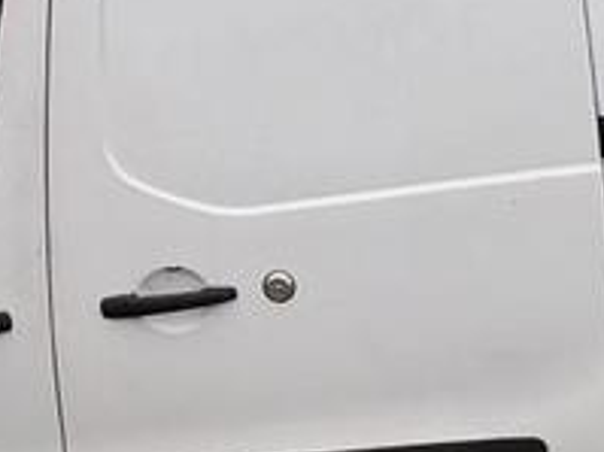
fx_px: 1099
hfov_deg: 30.7
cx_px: 322
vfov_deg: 23.2
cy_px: 173
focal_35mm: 63
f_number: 2.2
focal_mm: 2.22
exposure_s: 1/189
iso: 40
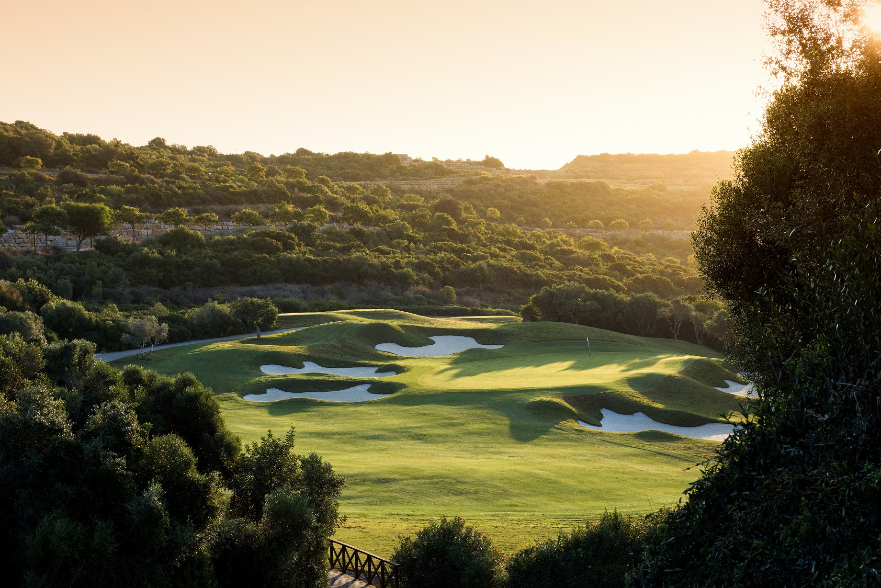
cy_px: 294
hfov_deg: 28.8
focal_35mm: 70
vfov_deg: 19.5
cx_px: 440
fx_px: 1713
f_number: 9
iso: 320
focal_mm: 70
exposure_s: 1/250
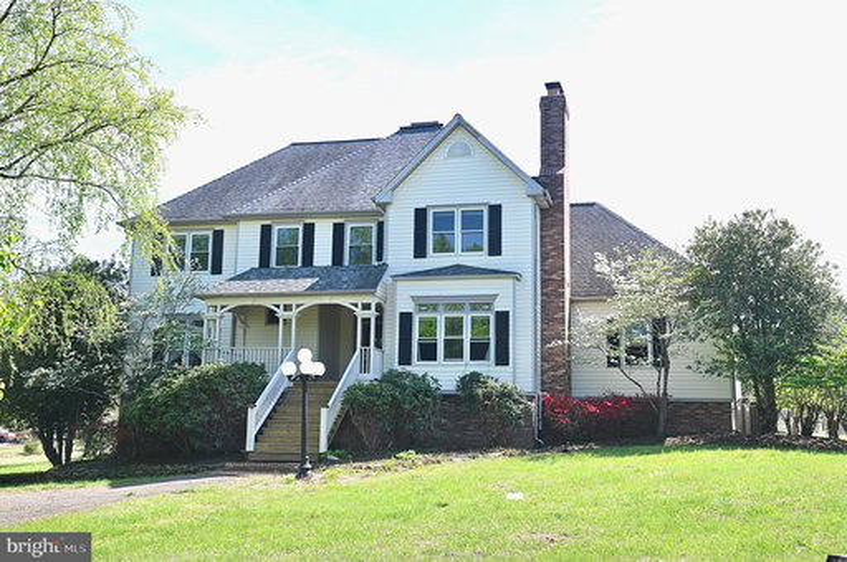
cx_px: 424
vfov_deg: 35.0
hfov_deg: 50.7
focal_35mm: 38
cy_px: 281
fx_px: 893
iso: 400
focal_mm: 38
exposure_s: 1/200
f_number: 9
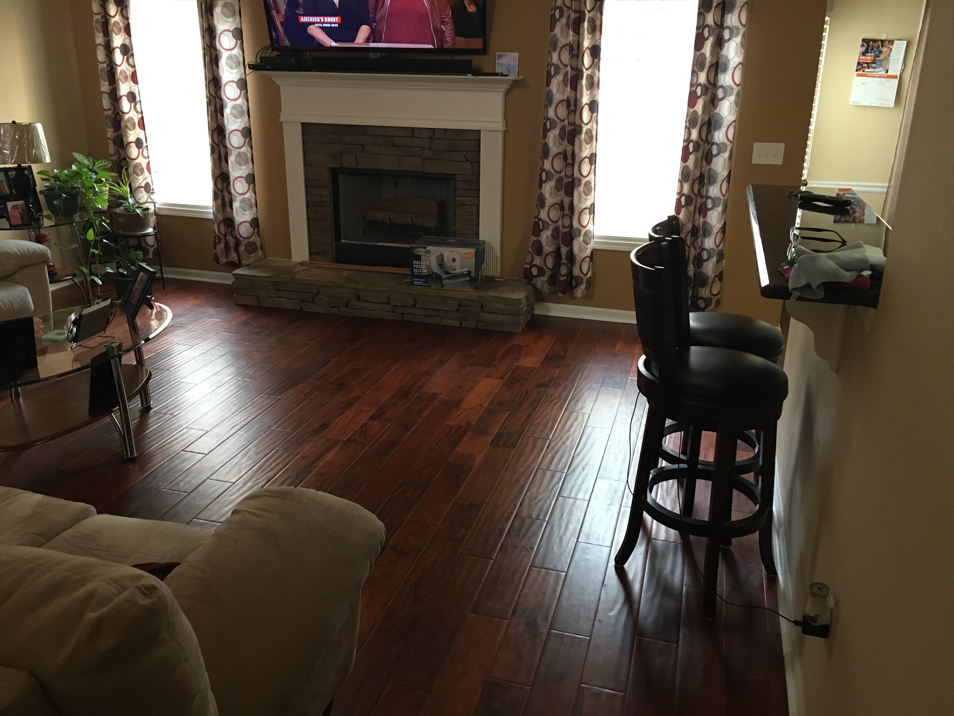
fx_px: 799
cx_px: 477
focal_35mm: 29
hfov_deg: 61.7
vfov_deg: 48.2
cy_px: 358
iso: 80
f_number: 2.2
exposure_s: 1/15
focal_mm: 4.15
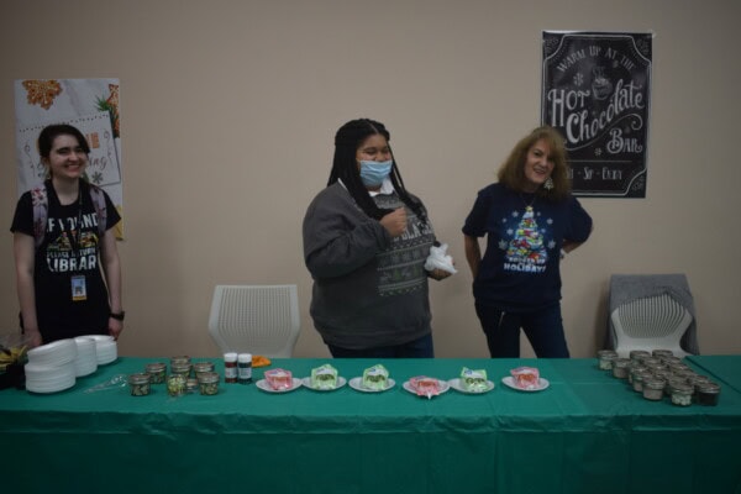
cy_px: 247
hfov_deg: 57.2
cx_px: 370
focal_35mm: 33
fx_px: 679
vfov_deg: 40.0
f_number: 4
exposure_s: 1/60
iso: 500
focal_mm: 22
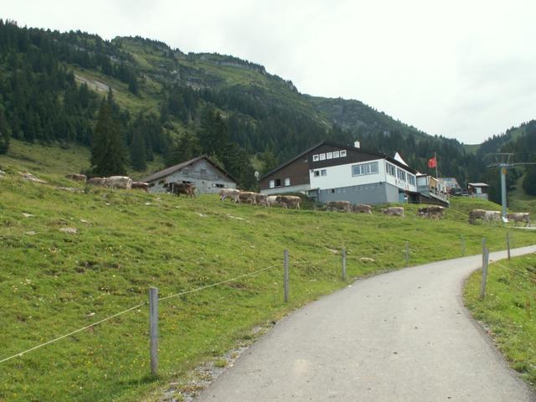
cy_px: 201
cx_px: 268
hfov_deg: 52.6
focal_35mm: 35
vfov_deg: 40.7
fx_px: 542
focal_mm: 5.86
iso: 50
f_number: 5
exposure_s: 1/100
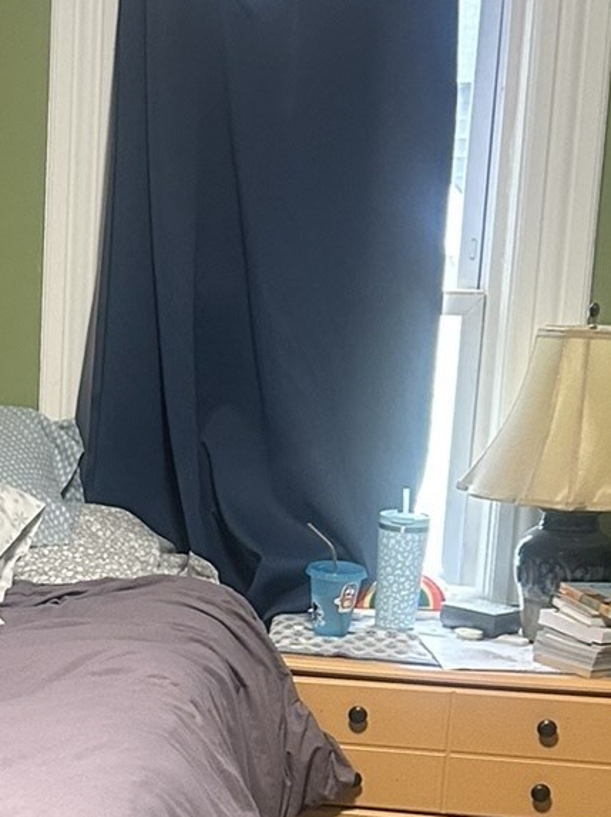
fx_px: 2191
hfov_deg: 15.3
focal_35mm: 93
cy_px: 720
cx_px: -124
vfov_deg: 20.7
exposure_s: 1/60
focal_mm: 5.7
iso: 250
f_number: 1.5
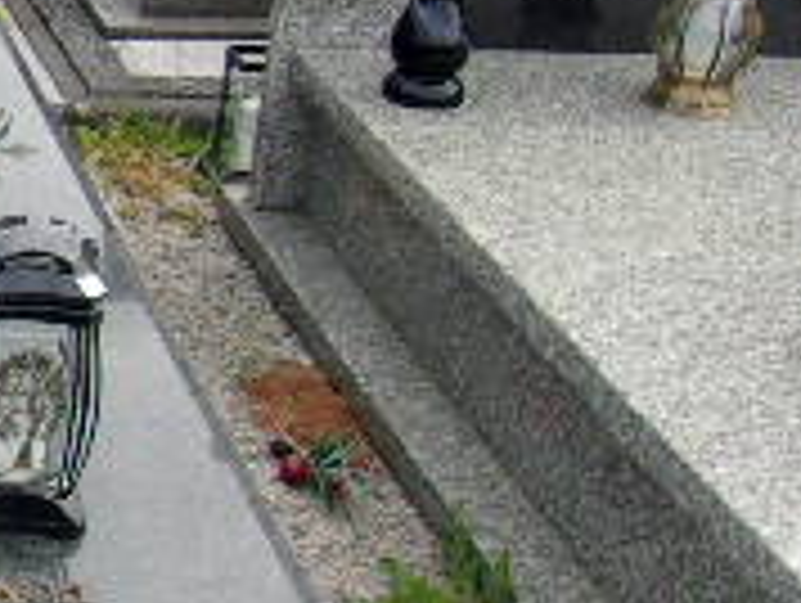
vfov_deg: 15.3
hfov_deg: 17.9
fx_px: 2248
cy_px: 252
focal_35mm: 97
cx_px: -423
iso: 80
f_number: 10.4
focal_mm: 4.9
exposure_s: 1/42
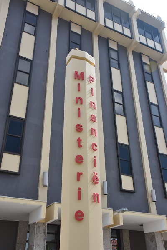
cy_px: 125
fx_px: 250
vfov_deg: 53.1
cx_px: 84
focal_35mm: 36
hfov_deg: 36.9
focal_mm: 24
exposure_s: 1/500
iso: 180
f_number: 8
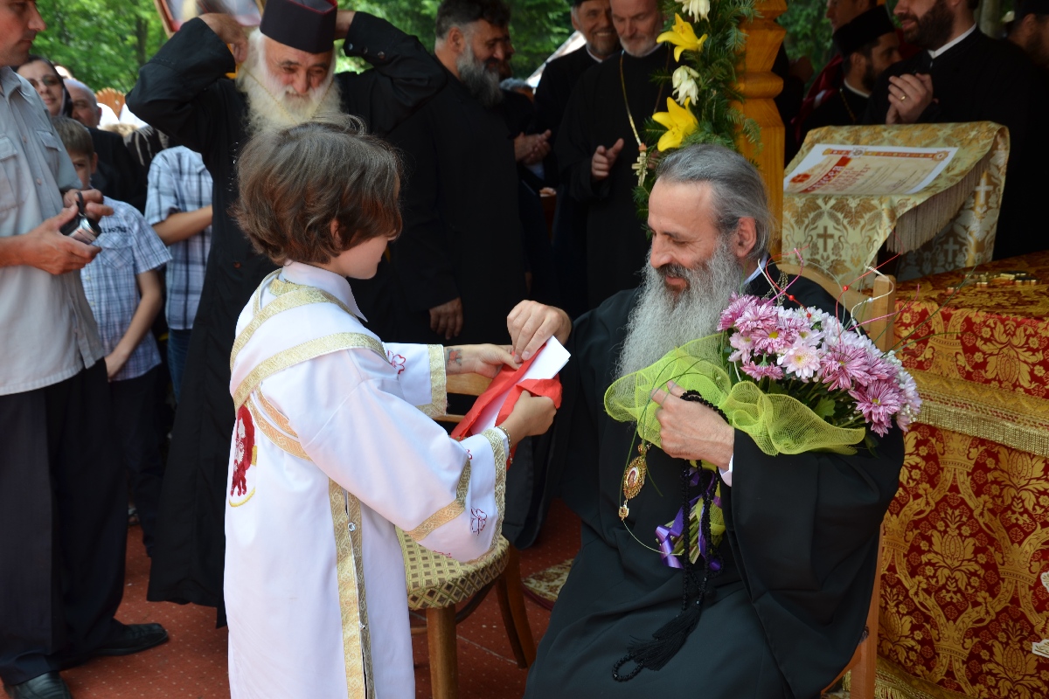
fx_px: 1311
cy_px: 350
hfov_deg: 43.6
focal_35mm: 45
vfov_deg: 29.9
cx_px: 524
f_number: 5.6
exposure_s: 1/125
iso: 100
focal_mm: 30
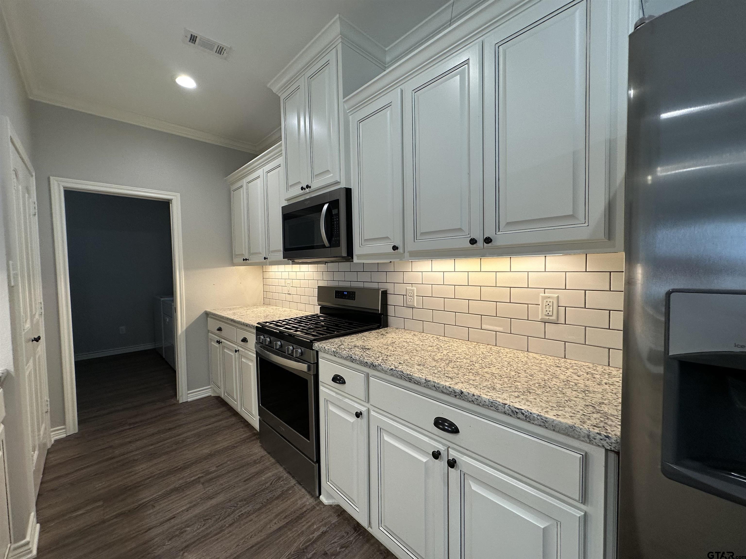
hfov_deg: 102.1
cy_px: 280
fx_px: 302
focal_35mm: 14
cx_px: 373
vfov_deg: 85.7
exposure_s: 1/120
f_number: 2.2
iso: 100
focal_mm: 2.22
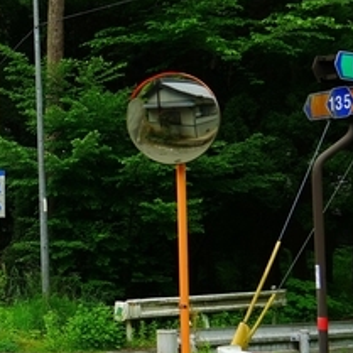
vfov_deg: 22.2
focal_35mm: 78
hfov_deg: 19.6
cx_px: -159
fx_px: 900
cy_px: 140
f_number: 4
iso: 400
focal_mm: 24
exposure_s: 1/800
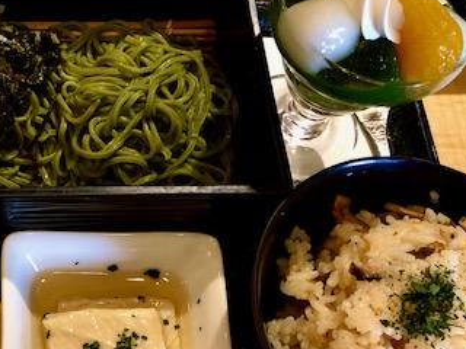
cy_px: 188
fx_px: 754
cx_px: 67
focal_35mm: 56
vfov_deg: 26.1
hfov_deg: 33.0
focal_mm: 3.99
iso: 50
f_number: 1.8
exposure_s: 1/15
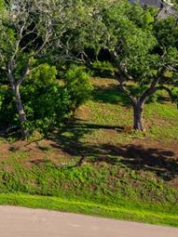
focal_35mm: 53
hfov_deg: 26.9
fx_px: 364
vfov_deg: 35.7
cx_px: 32
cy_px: 72
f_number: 2.8
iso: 100
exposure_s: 1/1250
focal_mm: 8.38
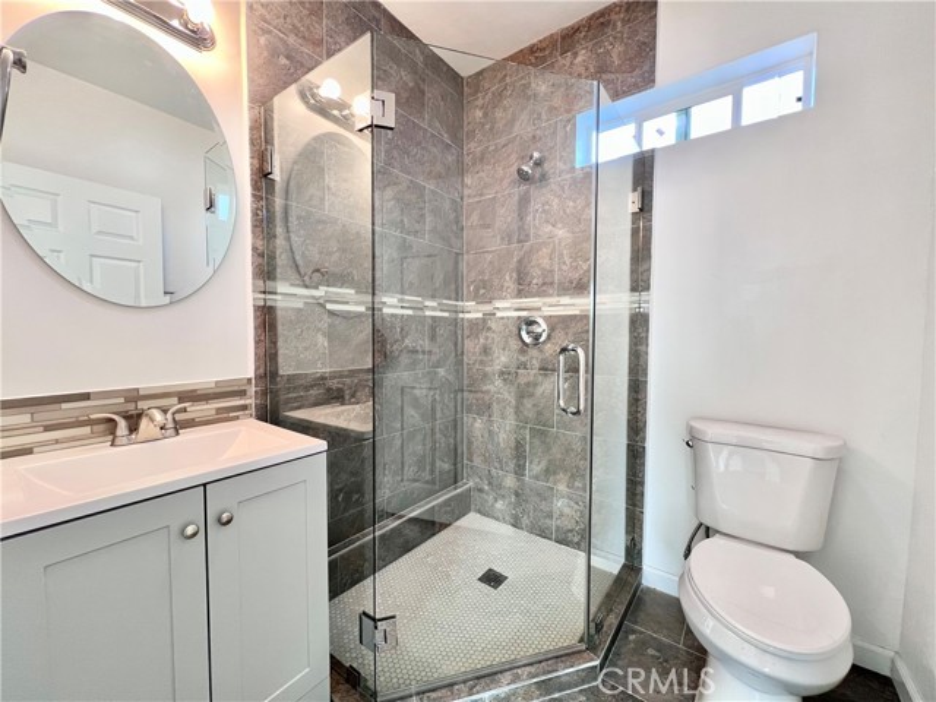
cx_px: 468
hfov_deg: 106.2
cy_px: 351
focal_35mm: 13
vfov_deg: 89.9
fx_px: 352
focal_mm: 1.57
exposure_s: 1/60
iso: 160
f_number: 1.8
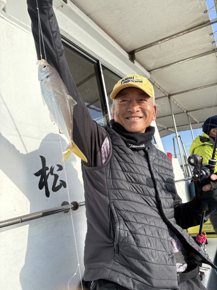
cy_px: 145
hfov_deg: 53.1
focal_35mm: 26
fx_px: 217
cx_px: 108
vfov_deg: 67.3
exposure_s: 1/2364
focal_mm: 5.96
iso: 64
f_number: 1.6
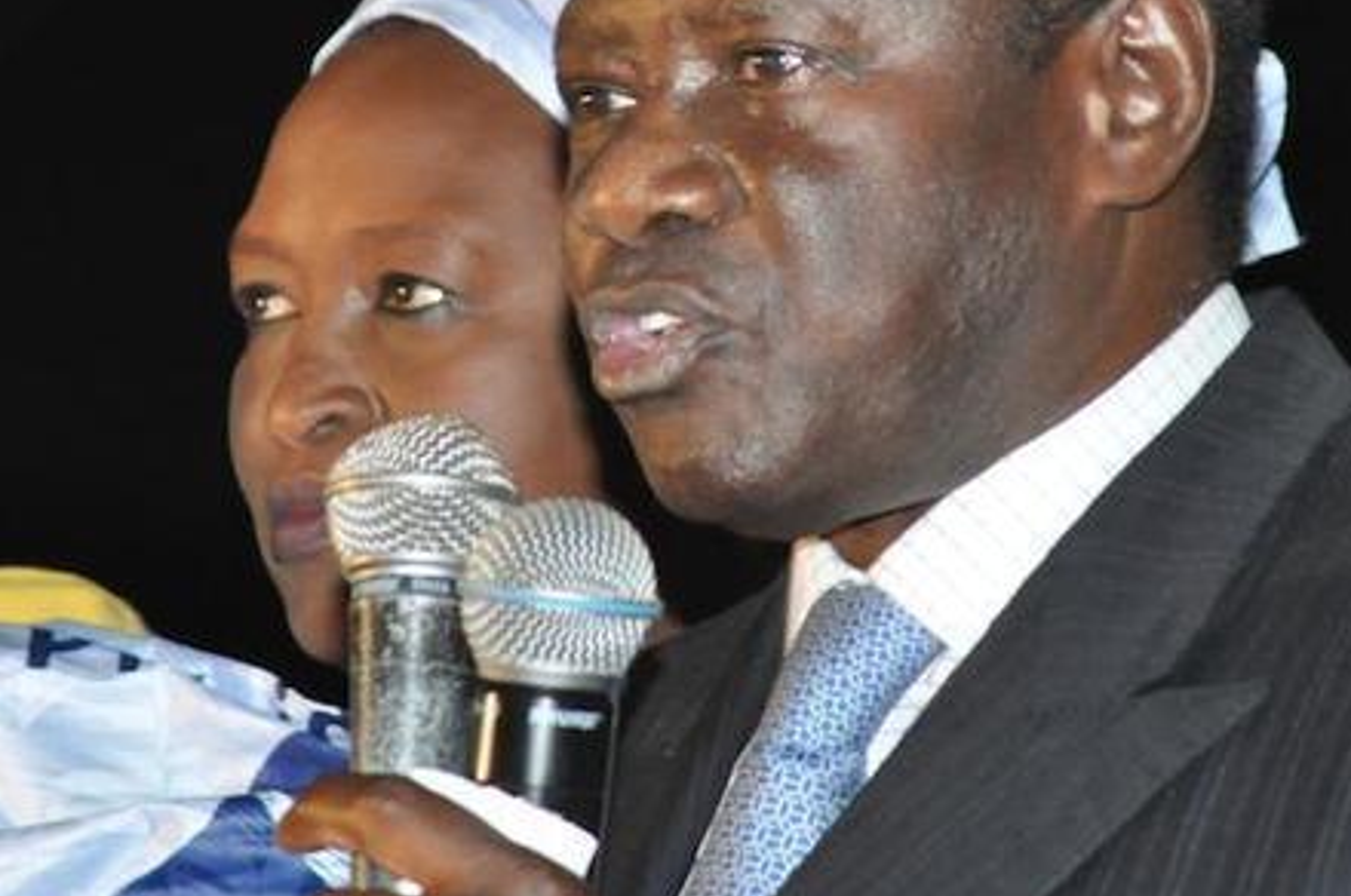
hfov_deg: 8.3
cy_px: 259
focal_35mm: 248
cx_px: 749
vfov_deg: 5.5
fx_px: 9293
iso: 1600
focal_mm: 112
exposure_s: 1/60
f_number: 7.1
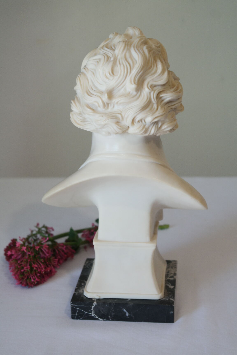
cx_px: 118
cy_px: 178
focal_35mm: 69
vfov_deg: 29.2
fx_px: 681
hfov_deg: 19.7
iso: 400
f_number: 5.6
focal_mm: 45
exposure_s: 1/30
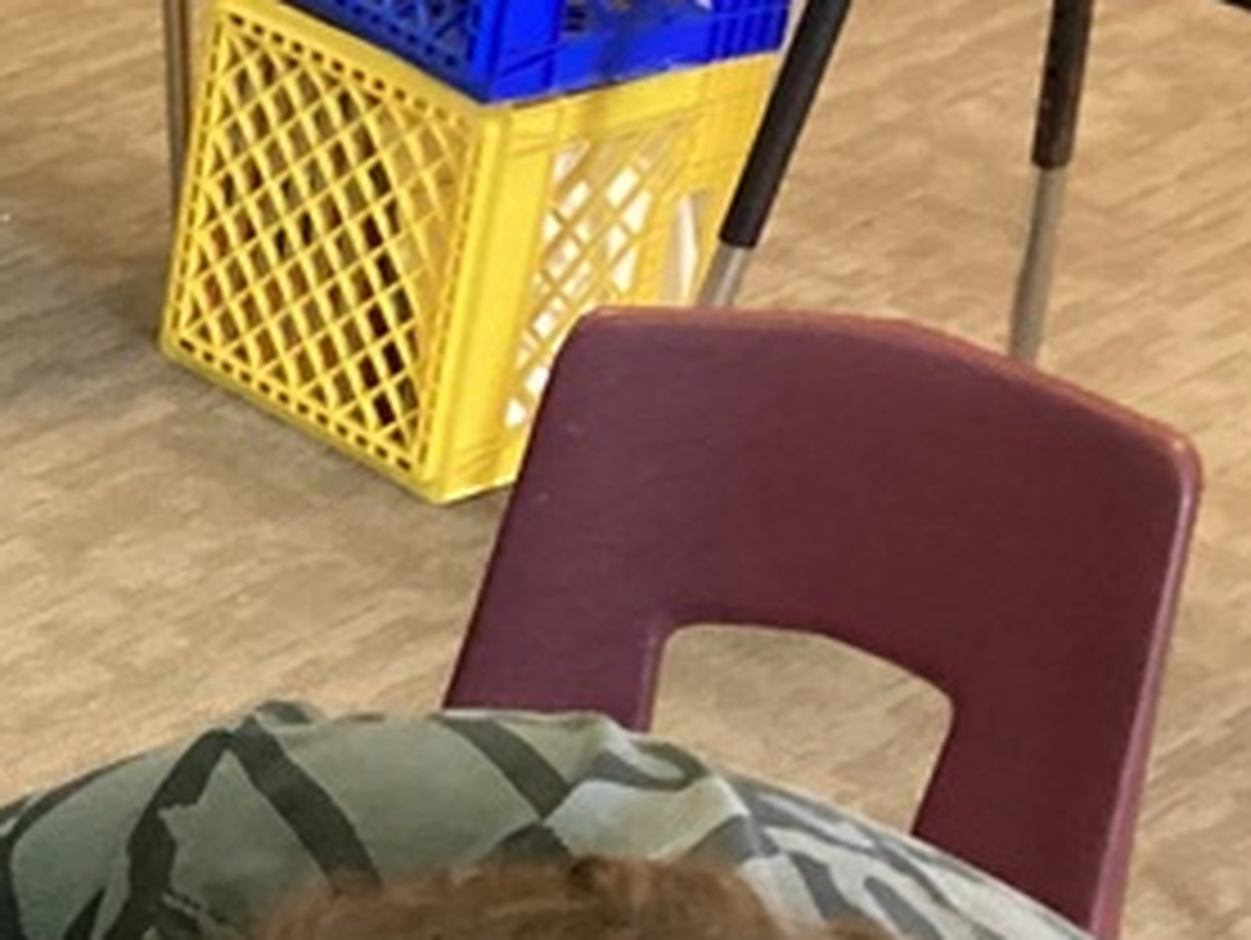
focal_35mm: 114
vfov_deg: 12.9
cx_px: -770
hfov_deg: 15.5
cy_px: 810
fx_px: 4123
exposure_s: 1/40
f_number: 2.4
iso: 400
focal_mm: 3.3
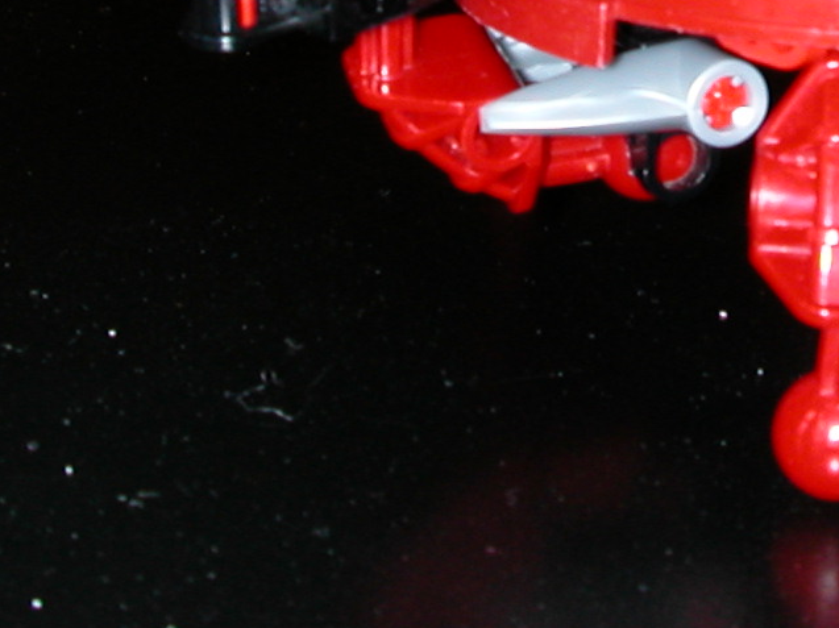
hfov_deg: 20.7
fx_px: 2253
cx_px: 757
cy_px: -93
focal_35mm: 93
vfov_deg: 15.4
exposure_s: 1/59.9
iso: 100
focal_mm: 5.6
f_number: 4.5
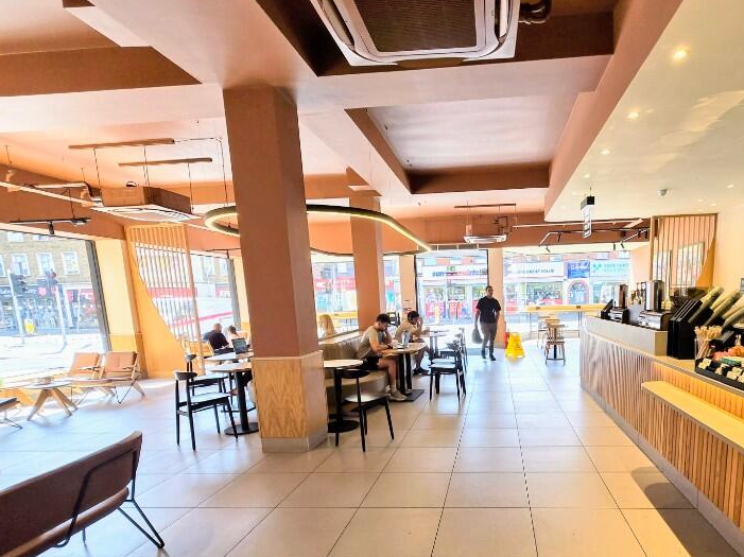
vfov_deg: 67.2
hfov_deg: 82.9
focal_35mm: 19
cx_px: 470
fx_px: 408
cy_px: 359
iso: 50
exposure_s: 1/100
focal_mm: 1.7
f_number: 2.2
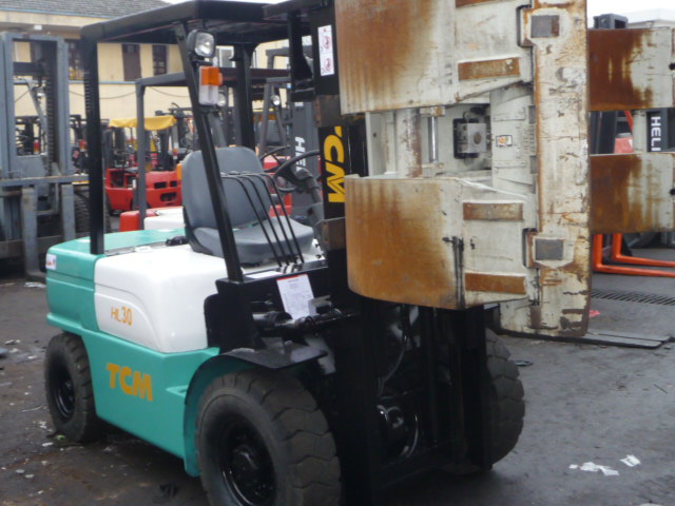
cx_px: 338
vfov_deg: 32.9
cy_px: 253
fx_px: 858
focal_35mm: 44
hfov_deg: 42.9
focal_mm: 4.7
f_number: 3.3
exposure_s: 1/30
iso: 125
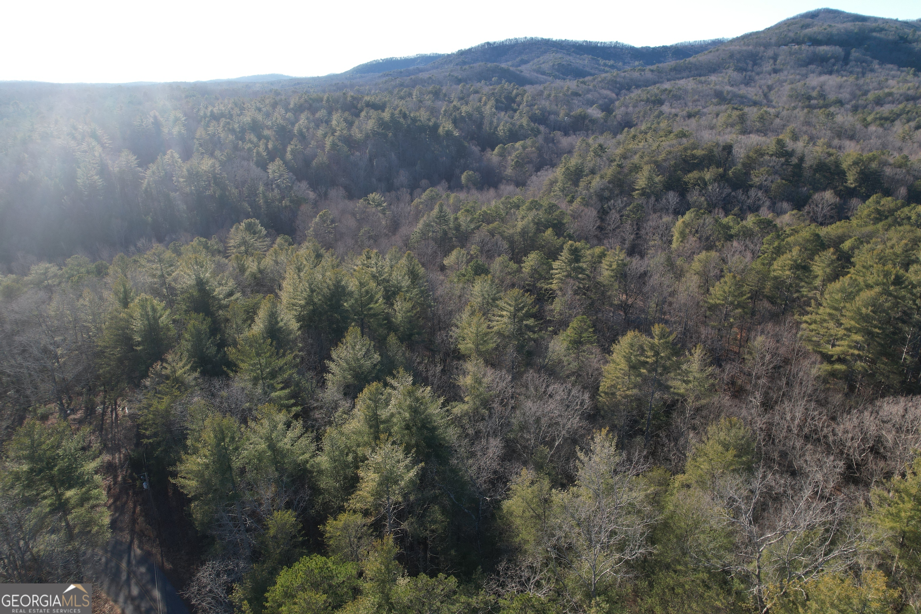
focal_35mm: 22
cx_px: 460
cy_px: 307
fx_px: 563
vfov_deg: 57.2
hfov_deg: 78.6
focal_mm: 8.38
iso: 100
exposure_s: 1/90
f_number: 2.8
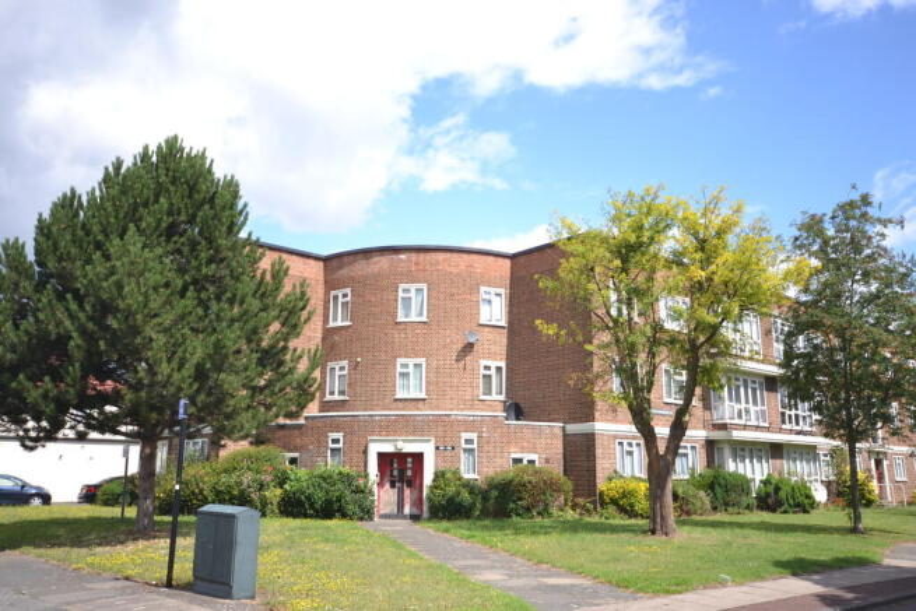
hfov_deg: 61.9
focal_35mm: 30
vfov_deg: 43.6
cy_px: 306
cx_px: 458
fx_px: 763
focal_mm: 20
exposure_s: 1/200
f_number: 5.6
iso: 100
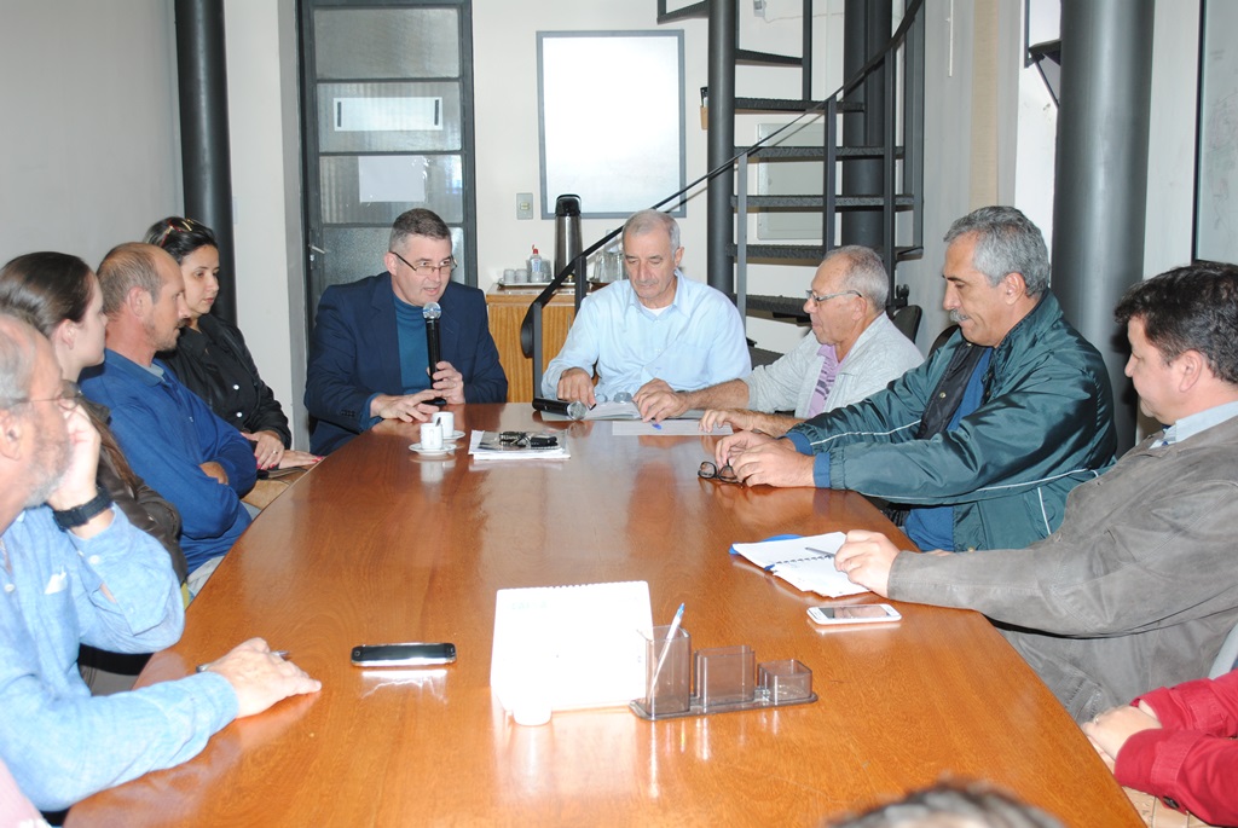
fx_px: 1652
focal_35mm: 48
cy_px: 414
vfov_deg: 28.1
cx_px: 619
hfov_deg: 41.1
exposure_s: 1/60
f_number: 4.8
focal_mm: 32
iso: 200
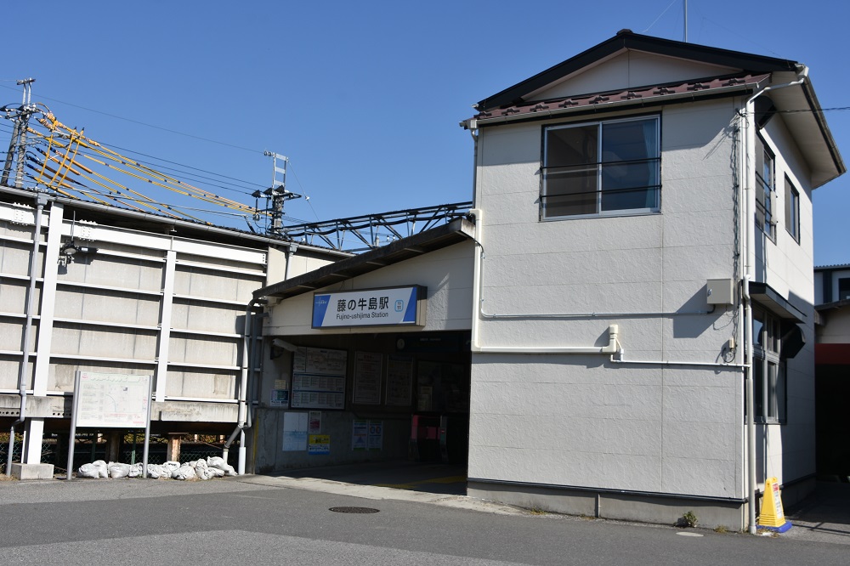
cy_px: 283
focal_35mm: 36
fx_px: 850
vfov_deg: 36.8
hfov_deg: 53.1
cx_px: 425
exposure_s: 1/320
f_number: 9
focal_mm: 24
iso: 100
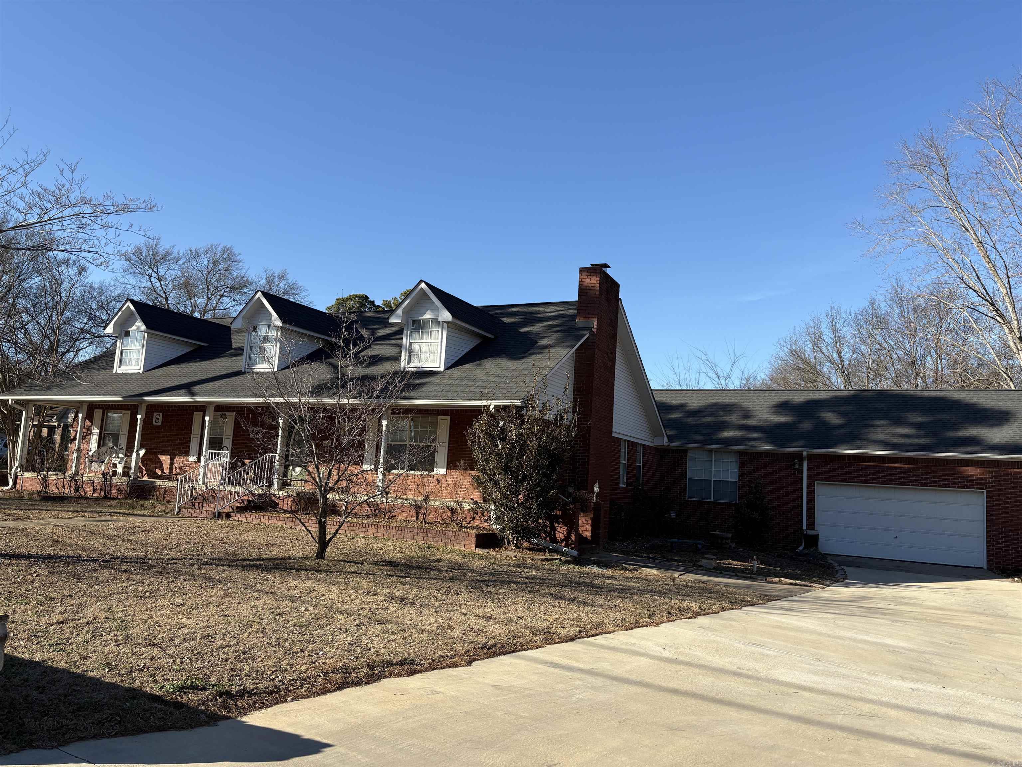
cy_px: 384
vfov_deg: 53.1
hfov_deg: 67.3
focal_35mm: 26
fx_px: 768
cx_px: 511
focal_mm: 5.96
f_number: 1.6
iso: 50
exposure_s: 1/2283
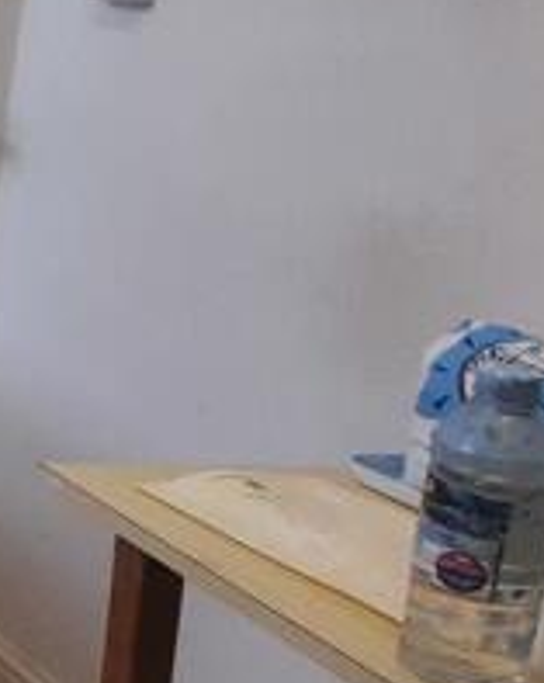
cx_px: -967
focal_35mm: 66
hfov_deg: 12.6
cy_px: 118
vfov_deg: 28.0
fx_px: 1331
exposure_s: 1/100
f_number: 2.2
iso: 64
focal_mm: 1.74
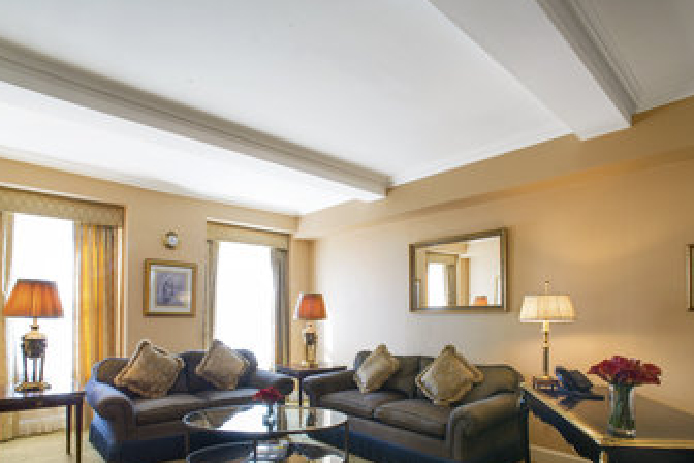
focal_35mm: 20
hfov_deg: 84.0
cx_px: 355
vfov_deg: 59.8
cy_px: 325
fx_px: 386
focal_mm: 14
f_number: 22
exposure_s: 4
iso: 80
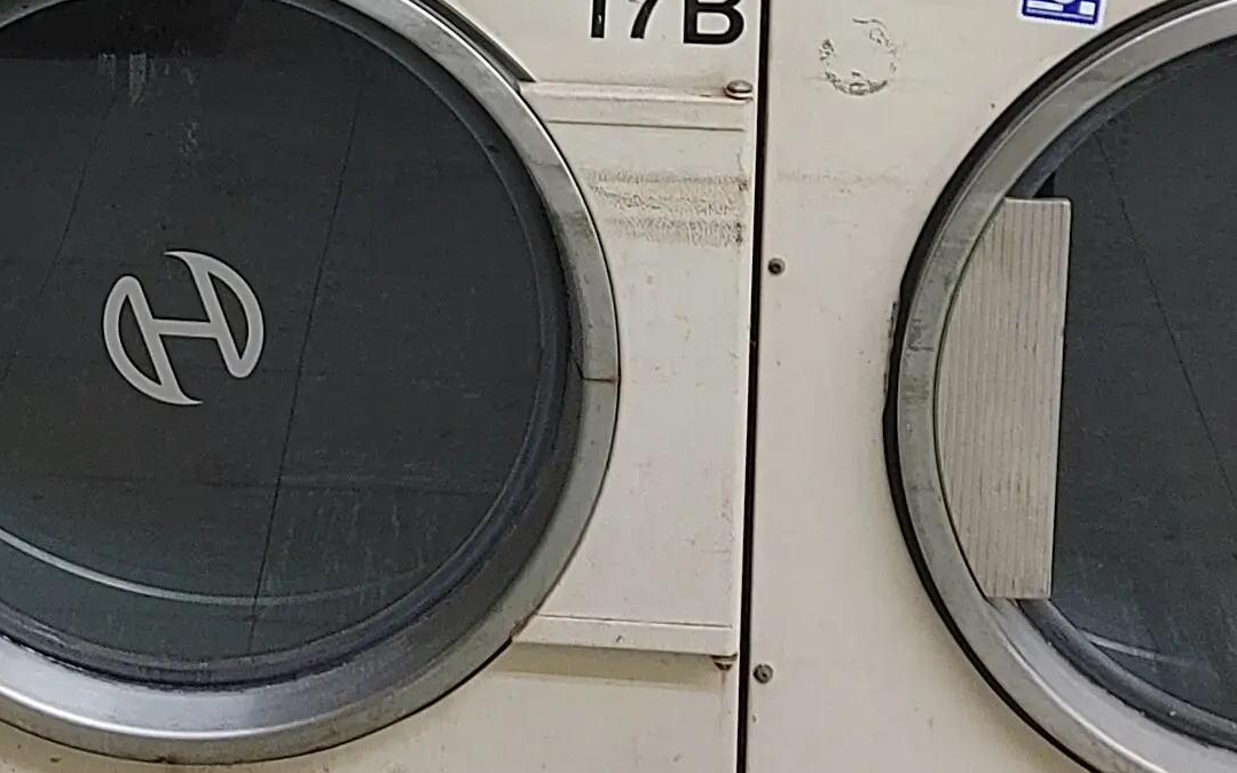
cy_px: -348
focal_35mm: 118
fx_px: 3978
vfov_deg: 10.7
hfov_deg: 17.4
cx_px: 100
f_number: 1.8
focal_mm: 5.58
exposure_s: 1/60
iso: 50
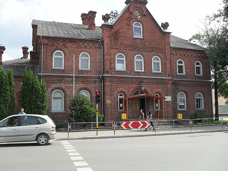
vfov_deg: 40.7
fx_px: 230
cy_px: 86
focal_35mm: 35
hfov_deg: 52.6
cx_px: 114
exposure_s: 1/90
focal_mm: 6.2
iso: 100
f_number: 8.9
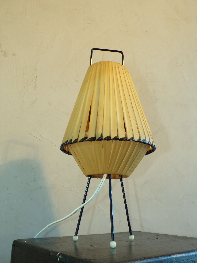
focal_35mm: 37
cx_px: 98
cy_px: 132
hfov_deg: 38.7
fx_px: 281
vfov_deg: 50.1
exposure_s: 1/34
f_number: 3.3
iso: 200
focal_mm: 6.6
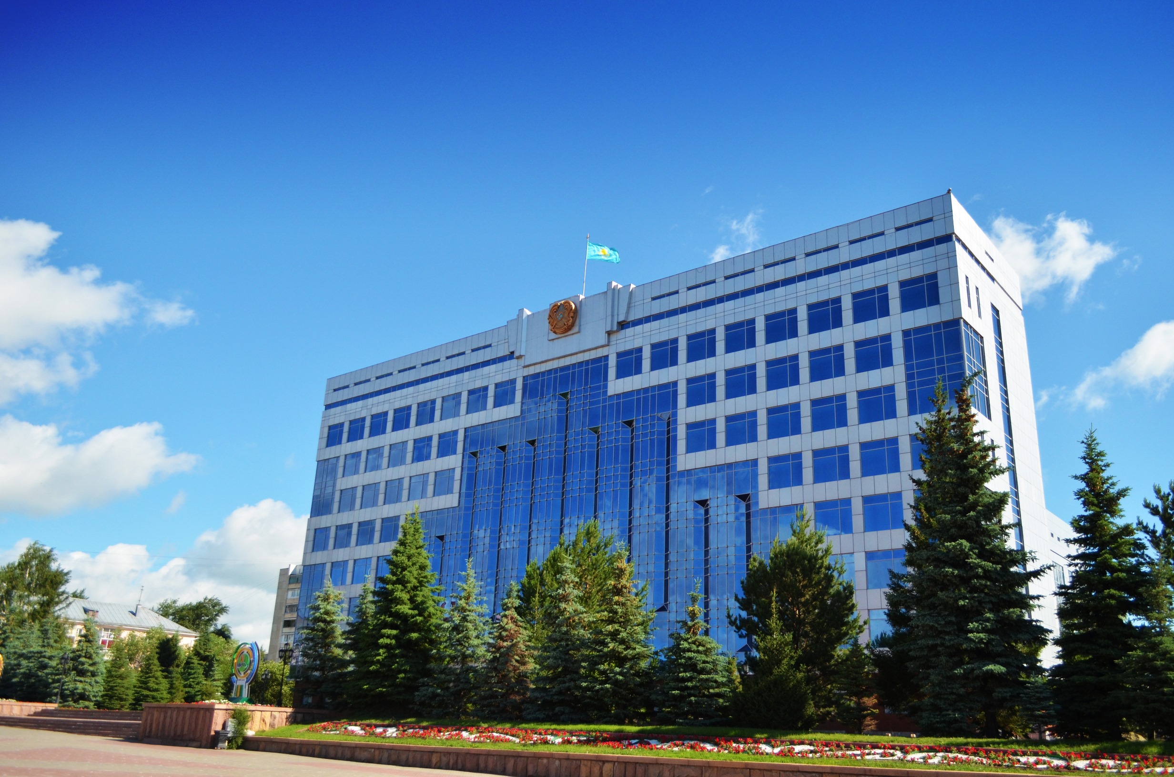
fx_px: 1269
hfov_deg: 49.6
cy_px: 388
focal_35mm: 39
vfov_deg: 34.1
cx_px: 587
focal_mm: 26
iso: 400
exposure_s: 1/2500
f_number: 4.5
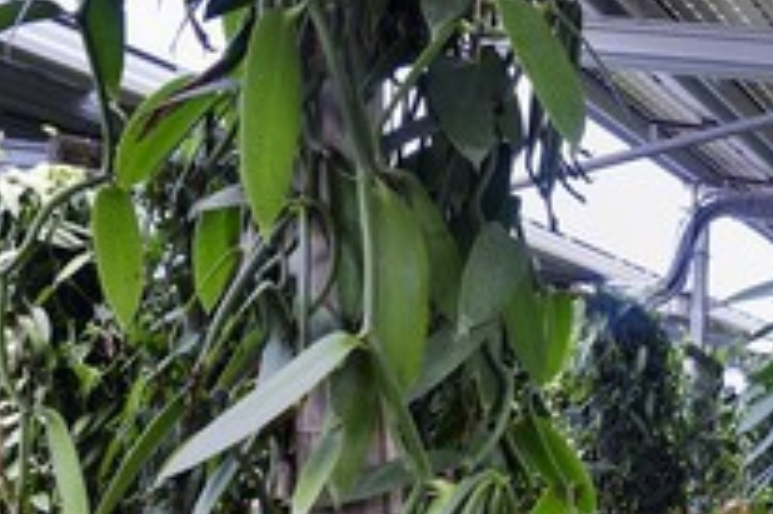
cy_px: 476
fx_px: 1051
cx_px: 692
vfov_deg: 26.4
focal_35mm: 49
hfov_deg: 37.8
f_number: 10
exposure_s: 1/200
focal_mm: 24
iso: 1600
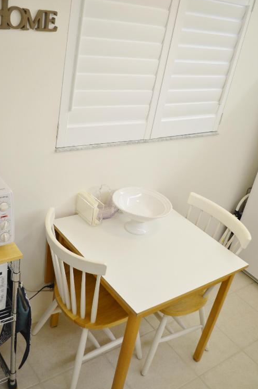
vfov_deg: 52.0
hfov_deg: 35.8
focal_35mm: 37
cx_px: 127
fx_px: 400
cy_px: 192
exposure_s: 1/60
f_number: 4
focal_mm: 24
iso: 450
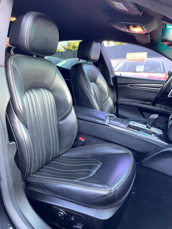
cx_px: 86
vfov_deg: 67.3
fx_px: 172
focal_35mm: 26
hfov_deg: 53.1
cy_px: 114
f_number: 1.6
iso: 125
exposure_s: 1/72
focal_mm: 4.2
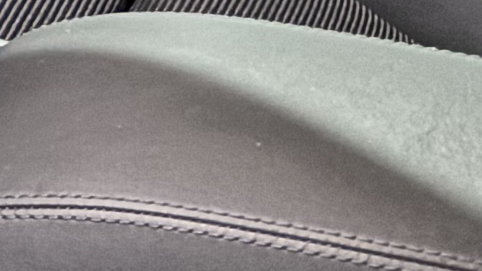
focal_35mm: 183
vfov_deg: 6.5
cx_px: -633
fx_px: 2339
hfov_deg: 10.3
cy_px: -259
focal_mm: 5.96
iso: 1000
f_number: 1.6
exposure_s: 1/24
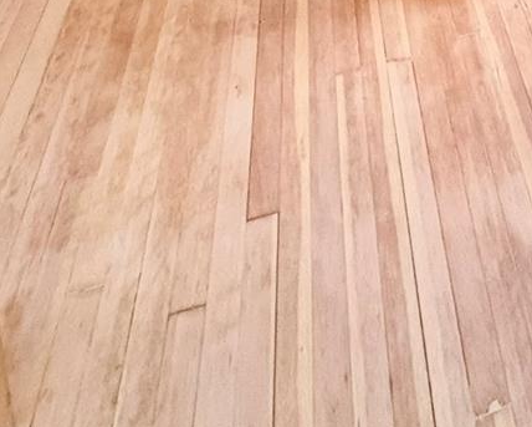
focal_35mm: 49
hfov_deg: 34.9
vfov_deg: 18.5
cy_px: -444
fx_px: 772
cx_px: 516
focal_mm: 2.22
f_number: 2.2
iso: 1000
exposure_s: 1/30
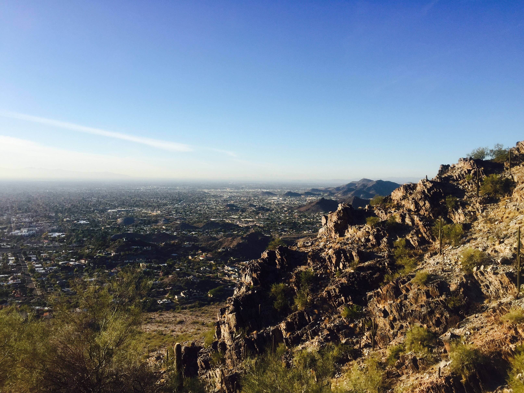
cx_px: 262
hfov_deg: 61.7
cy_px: 196
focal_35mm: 29
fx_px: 439
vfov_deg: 48.2
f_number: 2.2
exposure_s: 1/1582
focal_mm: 4.15
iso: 32
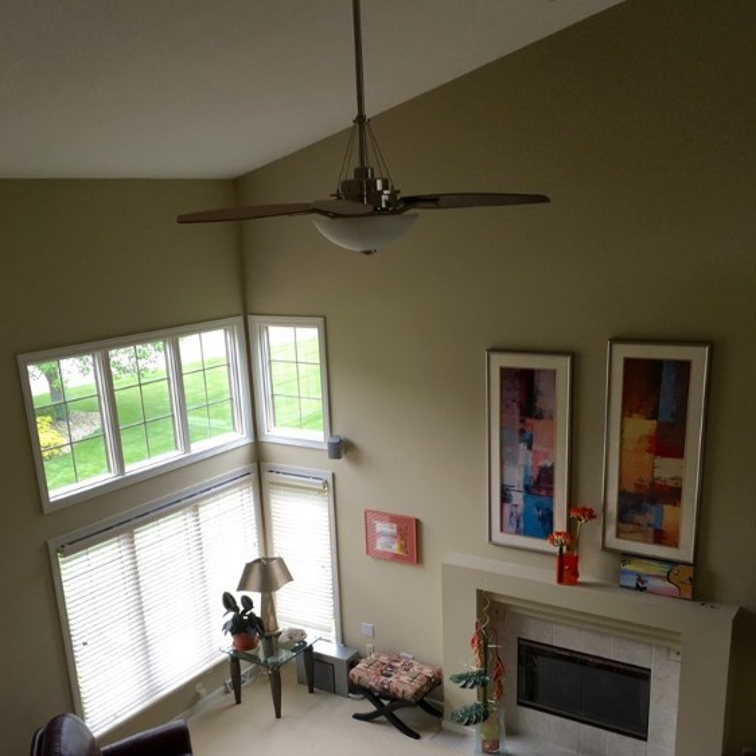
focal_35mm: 35
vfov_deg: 46.6
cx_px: 370
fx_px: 865
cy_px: 496
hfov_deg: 47.2
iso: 25
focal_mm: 4.15
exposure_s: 1/72
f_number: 2.2
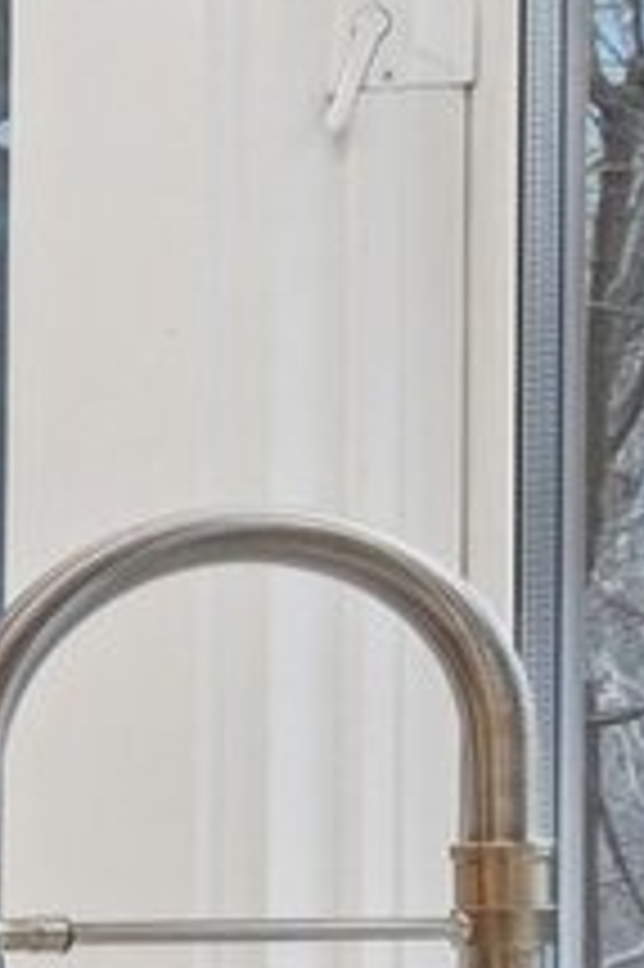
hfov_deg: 7.6
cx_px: -2036
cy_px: 1031
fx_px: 3037
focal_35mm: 113
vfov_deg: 17.6
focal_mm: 10
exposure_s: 1/15
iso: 250
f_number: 8
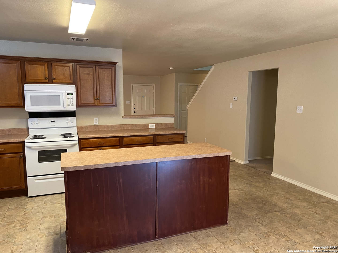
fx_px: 254
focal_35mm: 26
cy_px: 126
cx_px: 169
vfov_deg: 53.1
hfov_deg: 67.3
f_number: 1.8
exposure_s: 1/60
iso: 250
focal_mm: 4.25
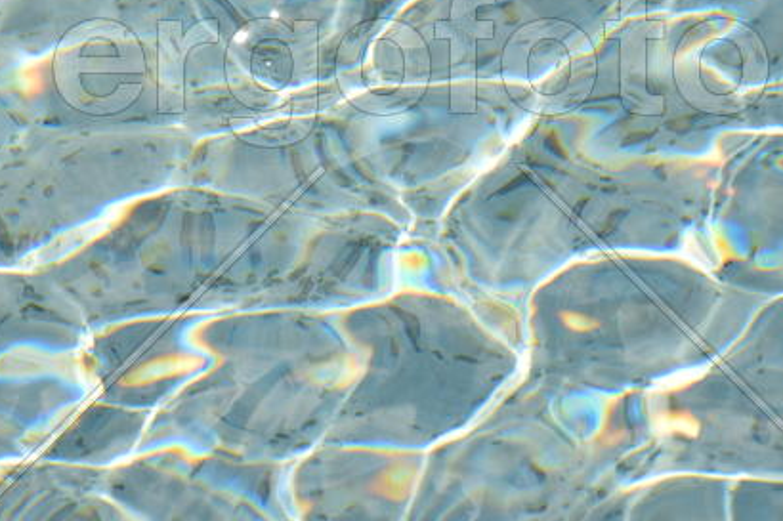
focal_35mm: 334
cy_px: 67
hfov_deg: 6.2
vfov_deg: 4.1
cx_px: 422
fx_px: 7263
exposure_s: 1/800
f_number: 7.1
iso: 100
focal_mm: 105
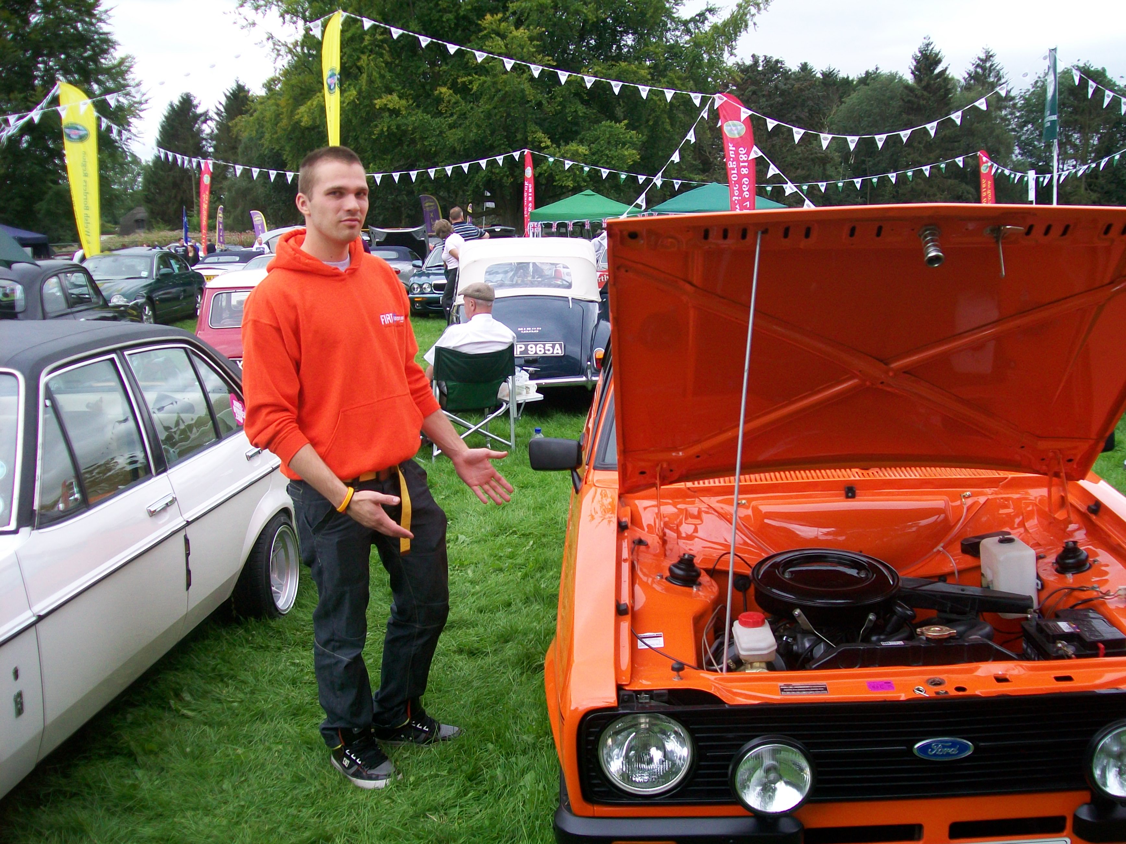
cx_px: 563
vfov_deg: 39.7
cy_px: 422
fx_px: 1171
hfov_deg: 51.4
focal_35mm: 36
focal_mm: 6
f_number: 2.7
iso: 64
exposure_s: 1/200
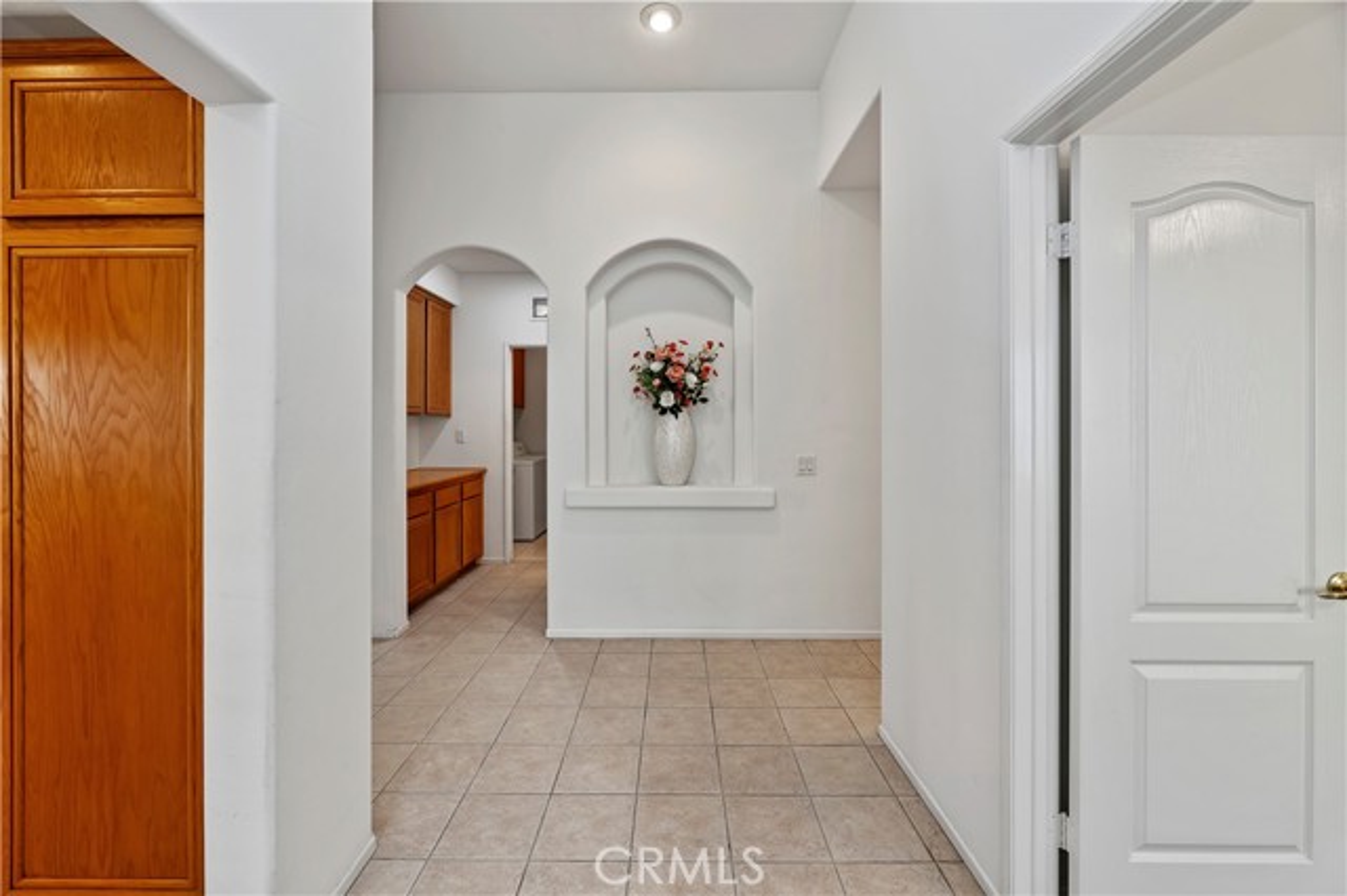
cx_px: 674
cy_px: 448
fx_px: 524
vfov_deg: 81.1
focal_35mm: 14
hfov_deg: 104.3
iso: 500
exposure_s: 1/5
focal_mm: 14
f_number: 10
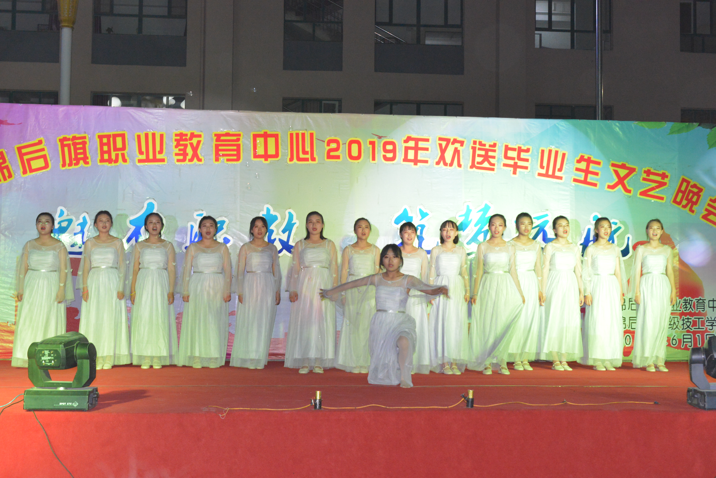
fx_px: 1094
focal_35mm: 55
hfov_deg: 36.2
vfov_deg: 24.6
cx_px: 358
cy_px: 239
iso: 6400
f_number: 8
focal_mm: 55
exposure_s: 1/60
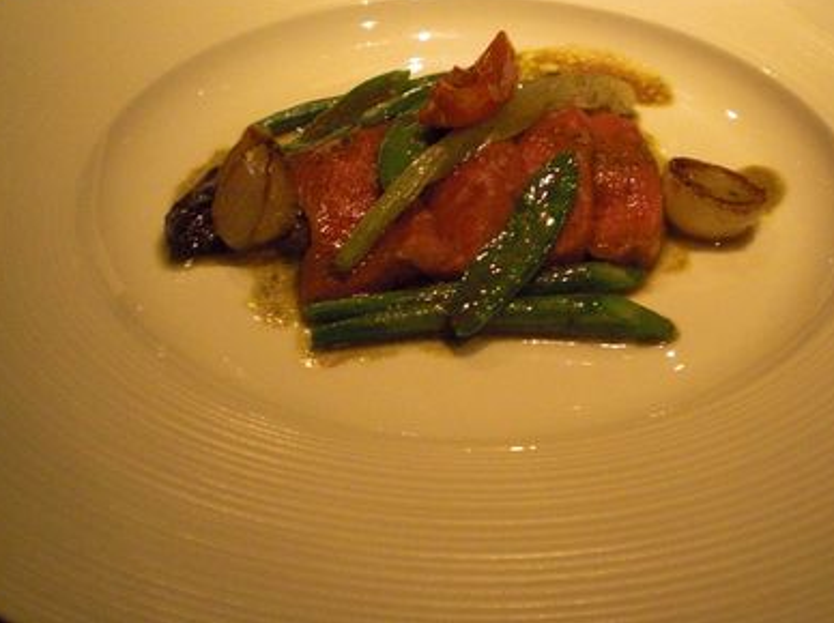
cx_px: 455
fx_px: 1059
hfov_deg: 43.0
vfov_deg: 32.7
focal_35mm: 44
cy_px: 264
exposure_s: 1/20
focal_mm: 6.3
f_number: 3.1
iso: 800
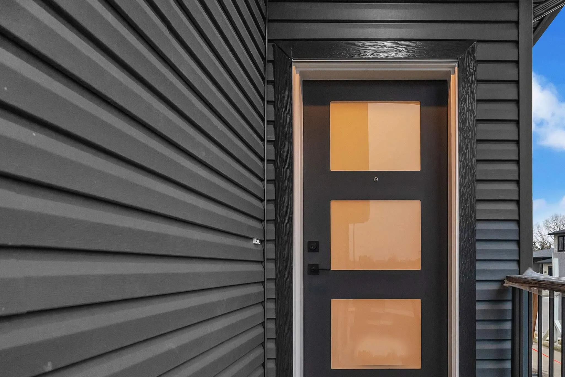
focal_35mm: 25
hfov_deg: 70.1
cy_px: 275
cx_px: 375
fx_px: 388
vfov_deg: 50.0
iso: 1000
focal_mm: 11
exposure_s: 1/60
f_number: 2.8
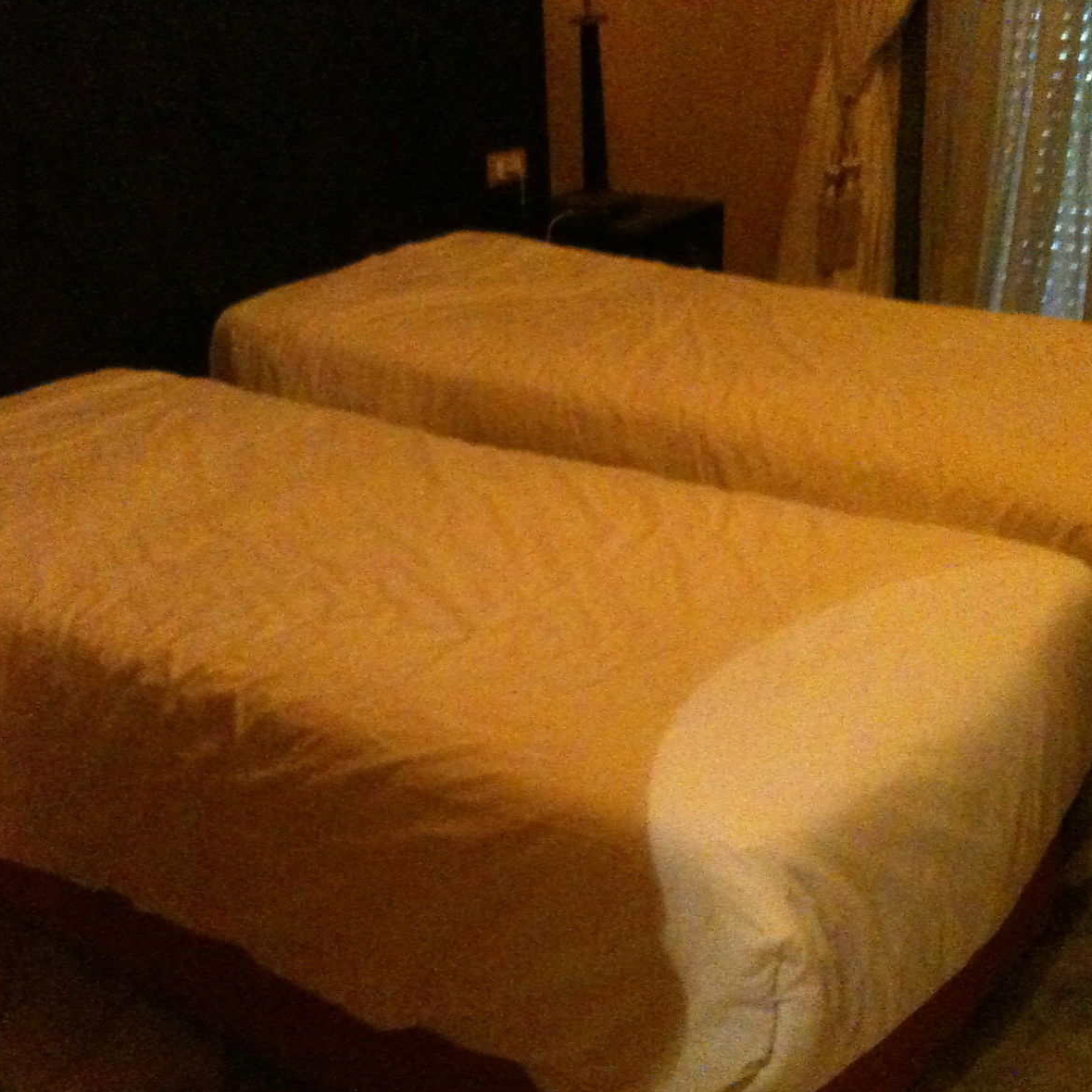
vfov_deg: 40.0
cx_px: 581
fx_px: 1499
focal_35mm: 42
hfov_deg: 40.0
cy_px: 553
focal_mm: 3.85
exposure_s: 1/10
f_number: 2.8
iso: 1000
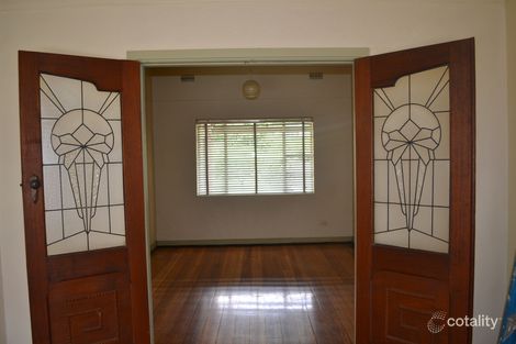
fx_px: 387
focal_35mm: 27
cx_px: 258
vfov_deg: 47.9
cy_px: 172
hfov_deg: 67.4
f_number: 3.5
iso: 500
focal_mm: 18
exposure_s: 1/60
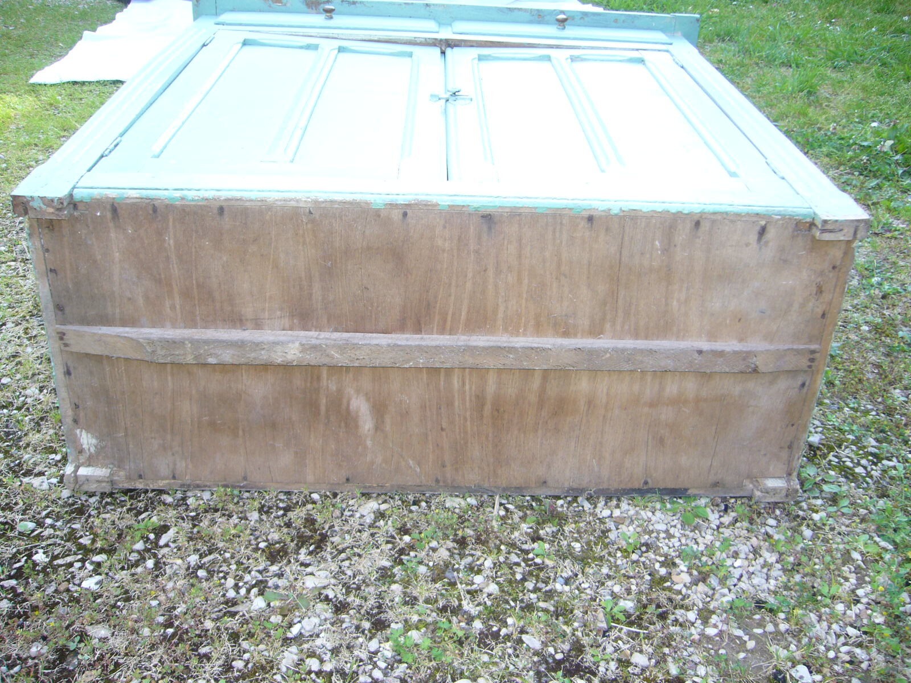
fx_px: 921
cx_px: 456
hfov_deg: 52.6
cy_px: 342
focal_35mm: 35
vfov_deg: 40.7
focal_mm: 5.8
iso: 80
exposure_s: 1/60
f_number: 2.8
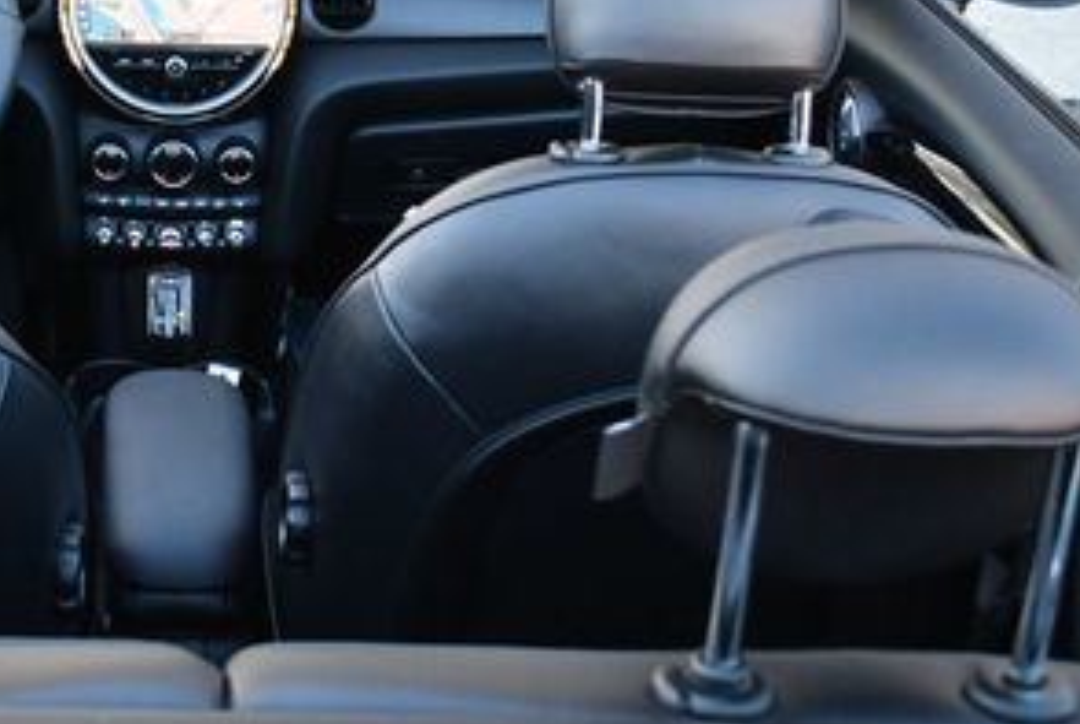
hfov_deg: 22.8
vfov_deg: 15.4
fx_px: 2614
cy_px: -18
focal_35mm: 87
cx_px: 114
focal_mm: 20
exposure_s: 1/250
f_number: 3.8
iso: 560
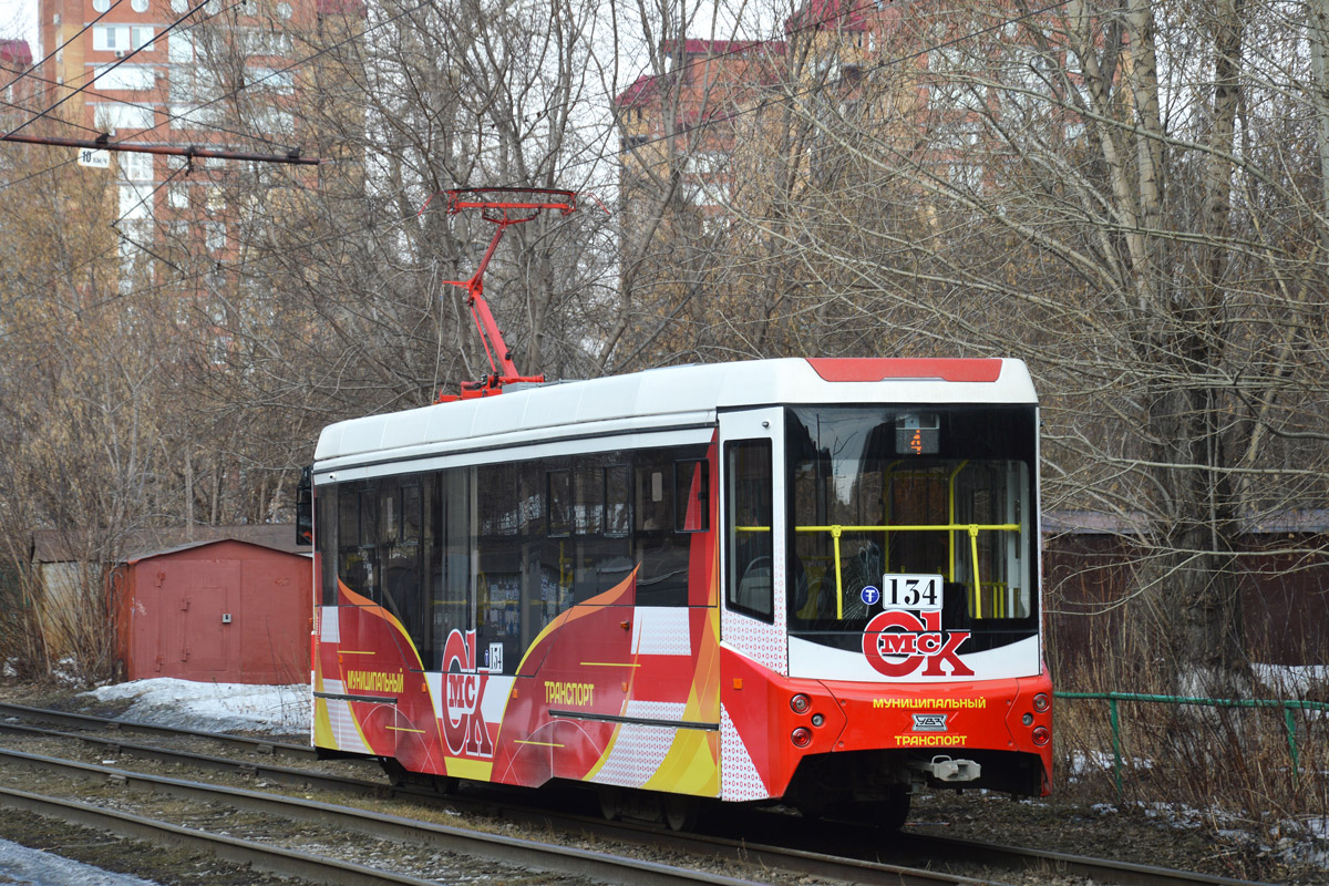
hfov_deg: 16.1
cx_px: 664
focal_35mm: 128
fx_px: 4707
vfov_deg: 10.8
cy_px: 443
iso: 100
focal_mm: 85
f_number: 7.1
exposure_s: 1/250
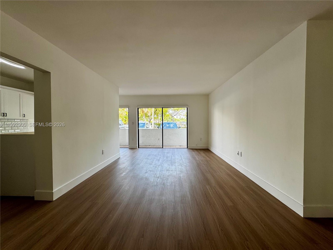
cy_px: 125
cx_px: 166
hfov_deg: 102.1
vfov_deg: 85.7
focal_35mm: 14
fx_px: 135
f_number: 2.2
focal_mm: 2.22
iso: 40
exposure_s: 1/128
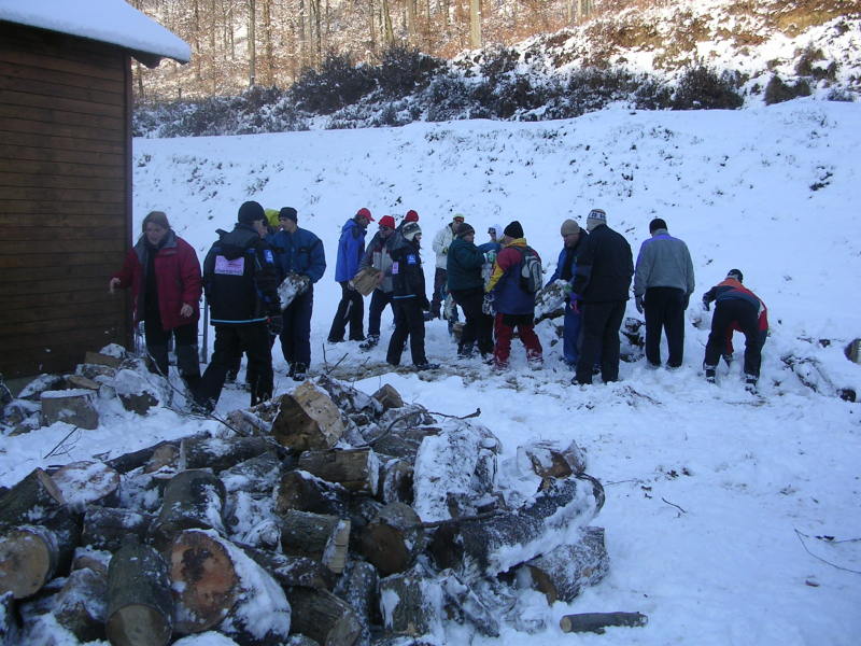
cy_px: 323
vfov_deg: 37.7
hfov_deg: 49.0
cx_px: 430
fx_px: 945
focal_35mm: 38
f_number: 2.8
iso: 50
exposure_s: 1/481
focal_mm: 5.8
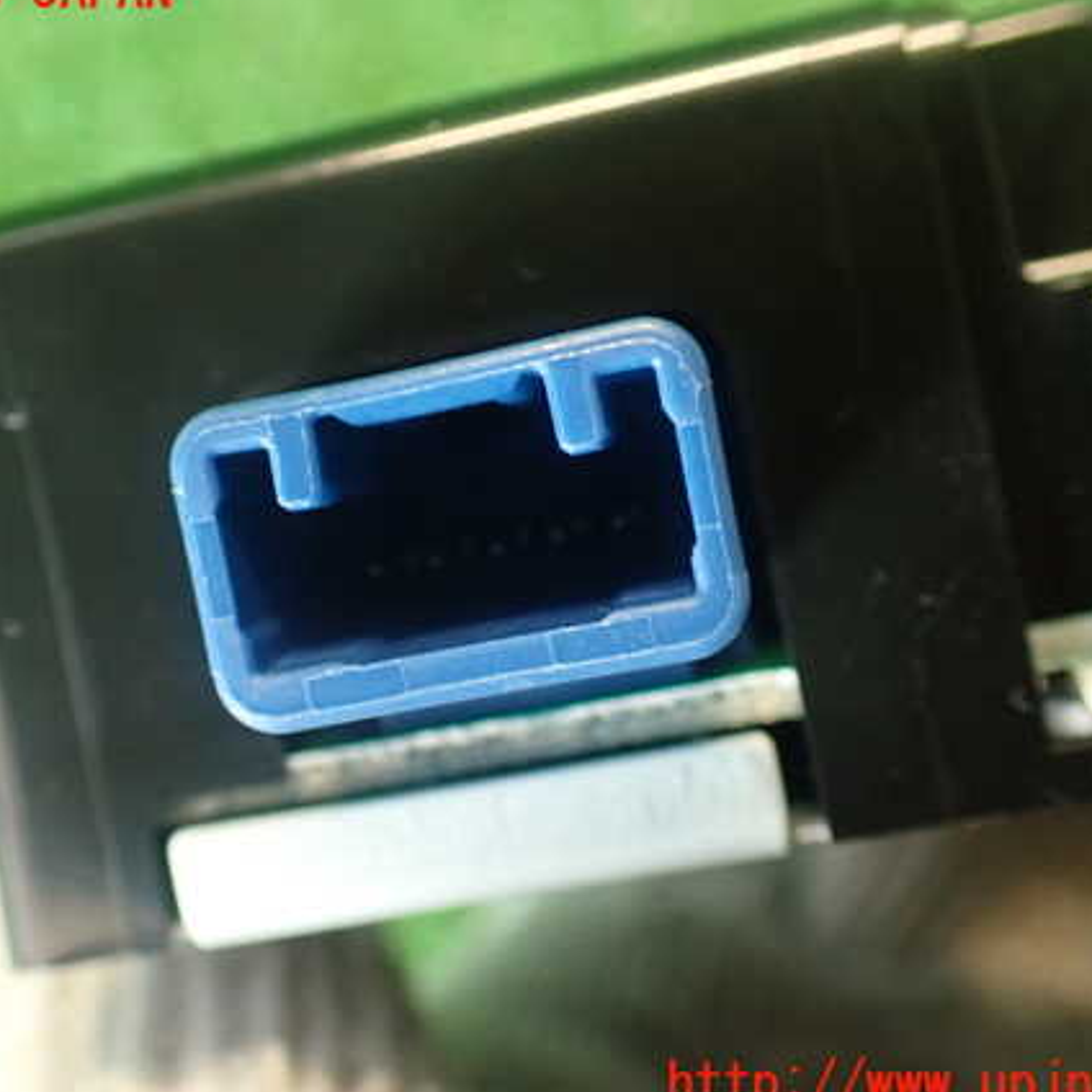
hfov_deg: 41.8
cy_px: 538
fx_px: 1428
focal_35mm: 40
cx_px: 476
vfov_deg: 41.9
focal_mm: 5.79
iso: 500
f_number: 2.4
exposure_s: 1/30
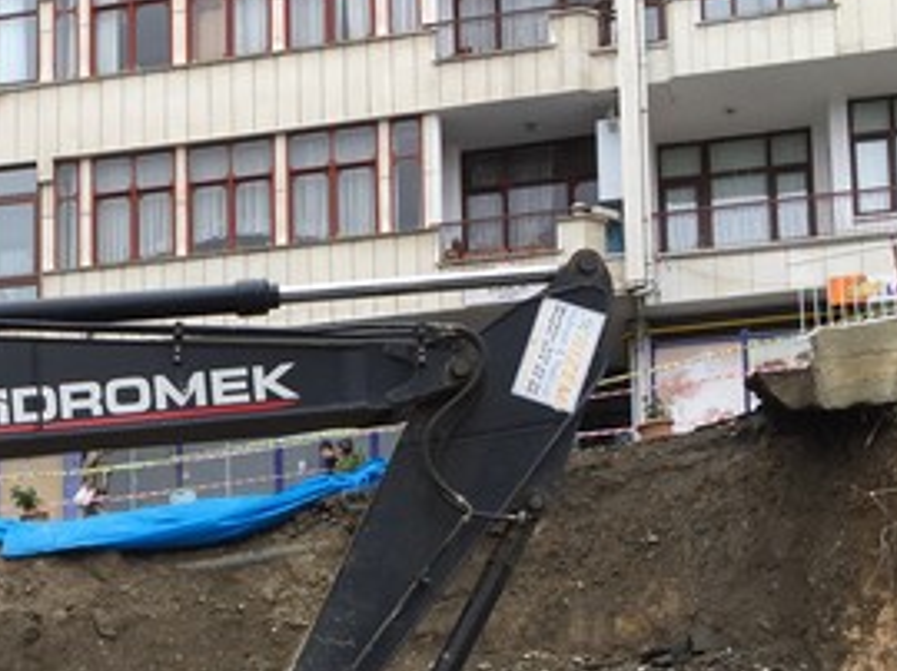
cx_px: 86
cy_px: 681
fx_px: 1864
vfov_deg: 19.8
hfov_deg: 26.2
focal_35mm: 72
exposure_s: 1/682
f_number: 2.2
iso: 32
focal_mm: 4.15
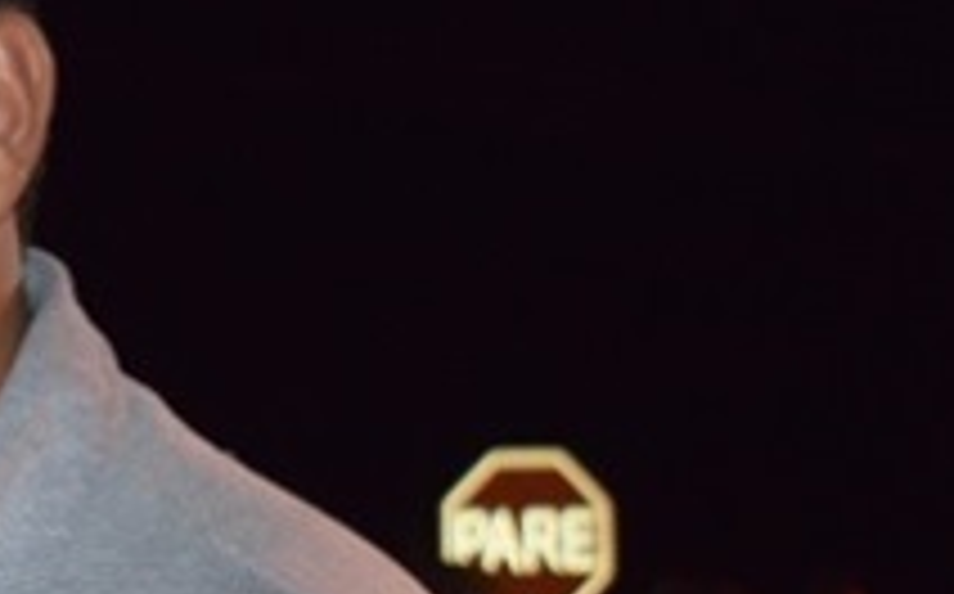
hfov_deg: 12.8
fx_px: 4078
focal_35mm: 157
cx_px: -351
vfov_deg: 8.3
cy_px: 448
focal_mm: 34
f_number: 4.5
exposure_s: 1/60
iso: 3200
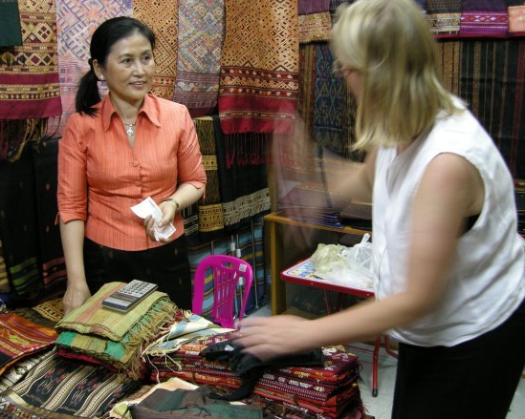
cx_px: 265
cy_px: 217
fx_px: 637
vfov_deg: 36.5
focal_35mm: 41
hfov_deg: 44.8
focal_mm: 7.5
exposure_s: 1/8.5
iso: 169
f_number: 2.7
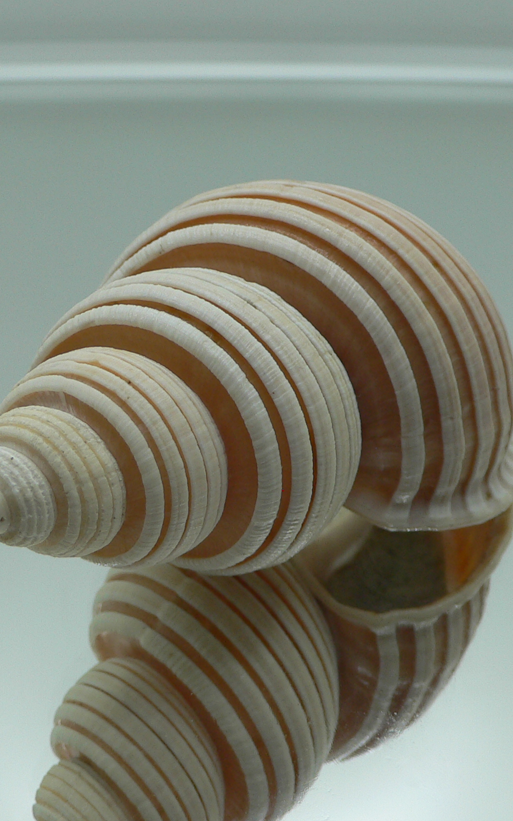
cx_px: 221
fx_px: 1118
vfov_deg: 40.3
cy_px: 409
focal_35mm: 50
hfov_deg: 25.8
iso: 80
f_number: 2.8
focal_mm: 4.6
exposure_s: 1/80
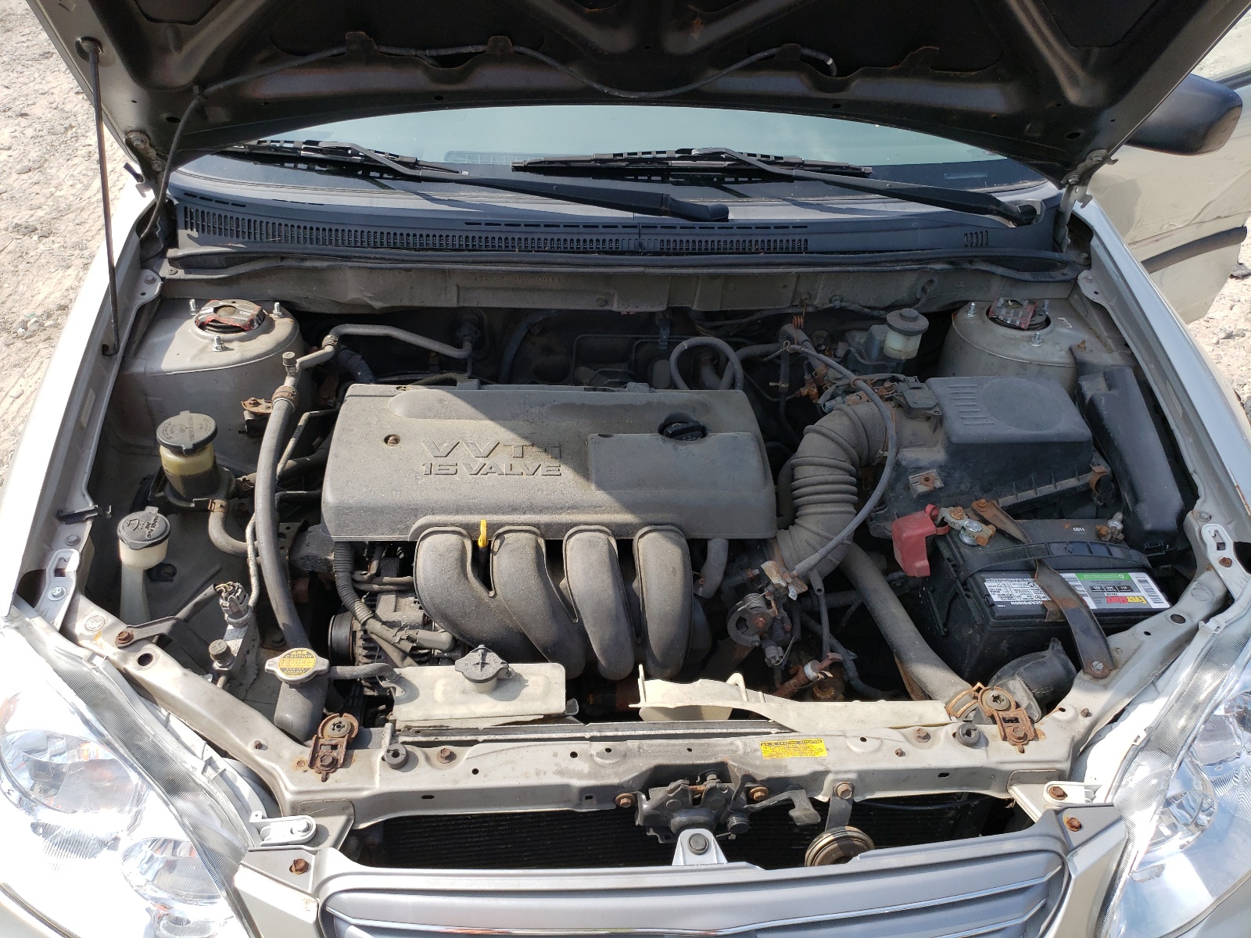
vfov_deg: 53.1
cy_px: 469
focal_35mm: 26
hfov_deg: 67.3
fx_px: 940
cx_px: 626
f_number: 1.5
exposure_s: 1/1667
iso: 50
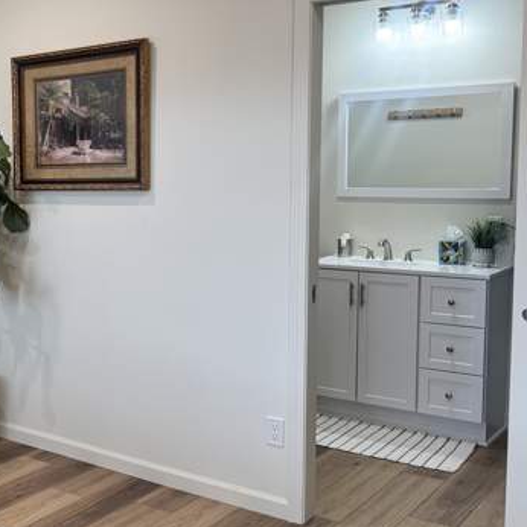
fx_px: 844
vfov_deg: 34.6
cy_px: 236
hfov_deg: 31.3
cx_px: -32
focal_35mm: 49
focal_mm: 6.76
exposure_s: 1/120
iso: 100
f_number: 1.78
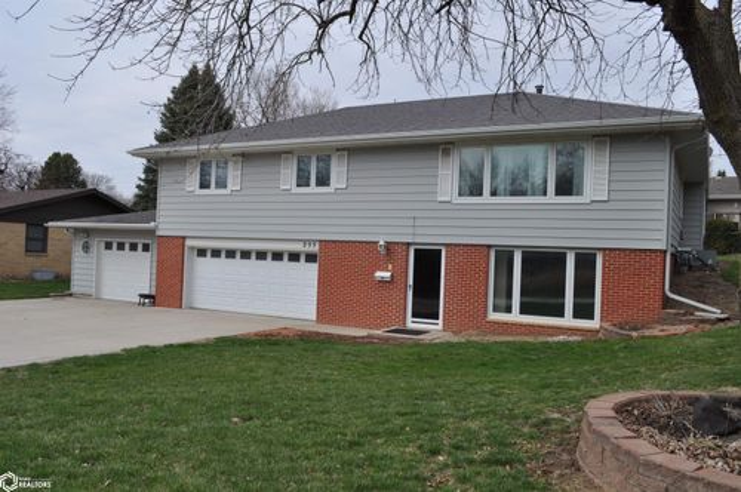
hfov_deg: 62.0
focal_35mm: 30
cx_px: 370
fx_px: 617
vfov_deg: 43.5
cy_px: 246
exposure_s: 1/400
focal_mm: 20
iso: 200
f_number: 10
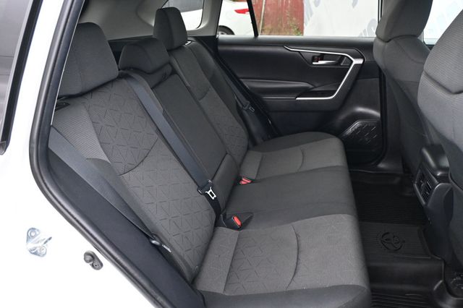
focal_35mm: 29
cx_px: 232
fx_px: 376
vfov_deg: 44.6
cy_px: 154
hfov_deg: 63.2
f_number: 3.8
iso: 1600
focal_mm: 19.5
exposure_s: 1/125
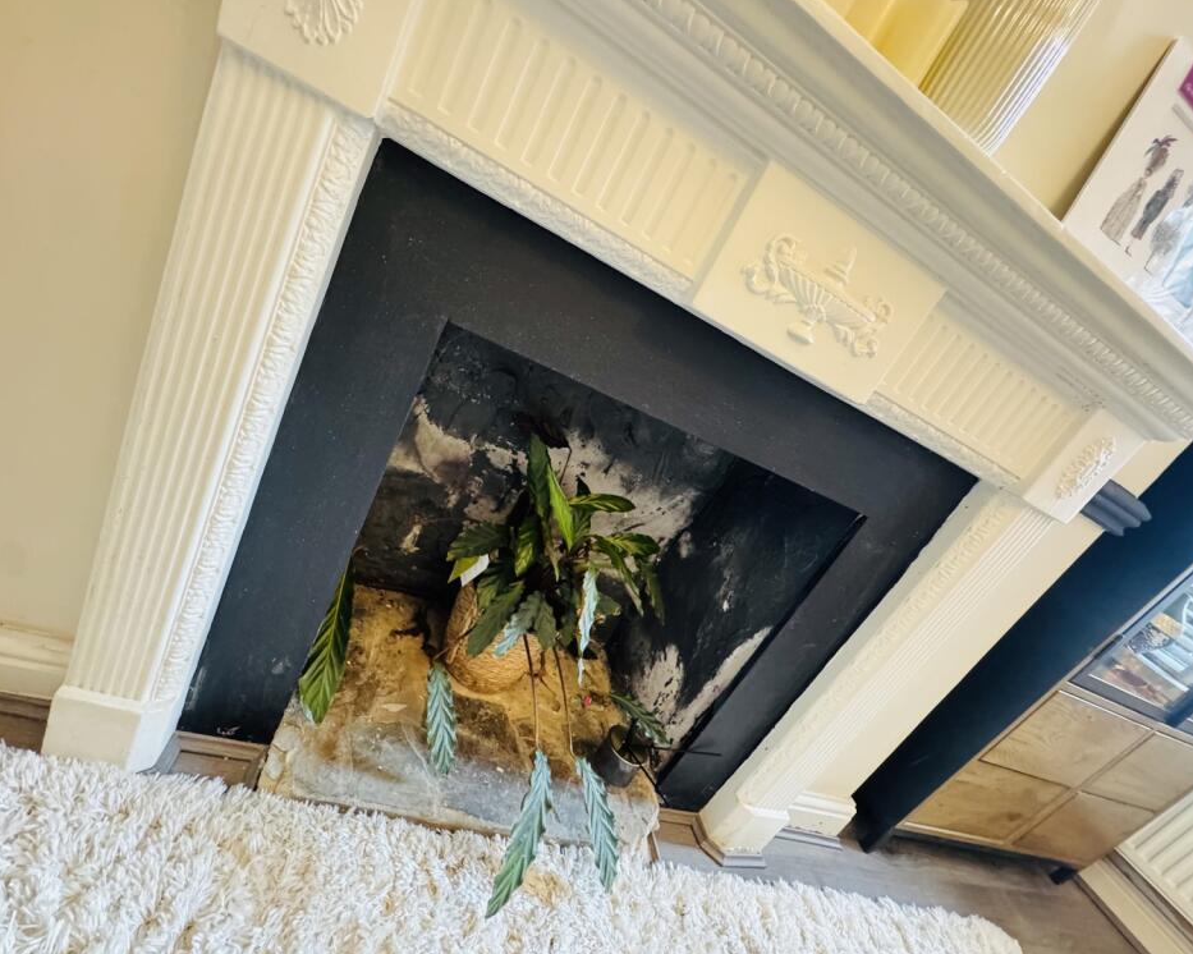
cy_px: 465
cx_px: 570
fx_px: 530
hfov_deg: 96.7
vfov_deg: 84.0
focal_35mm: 15
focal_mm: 2.22
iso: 800
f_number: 2.2
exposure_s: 1/50
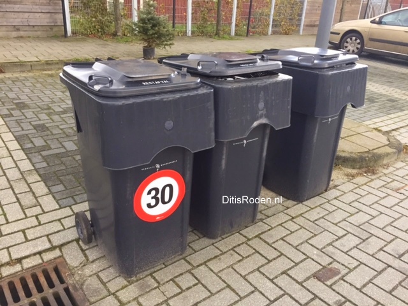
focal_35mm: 29
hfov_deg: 61.7
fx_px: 342
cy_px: 153
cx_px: 204
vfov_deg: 48.2
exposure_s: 1/33
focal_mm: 4.15
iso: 64
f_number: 2.2
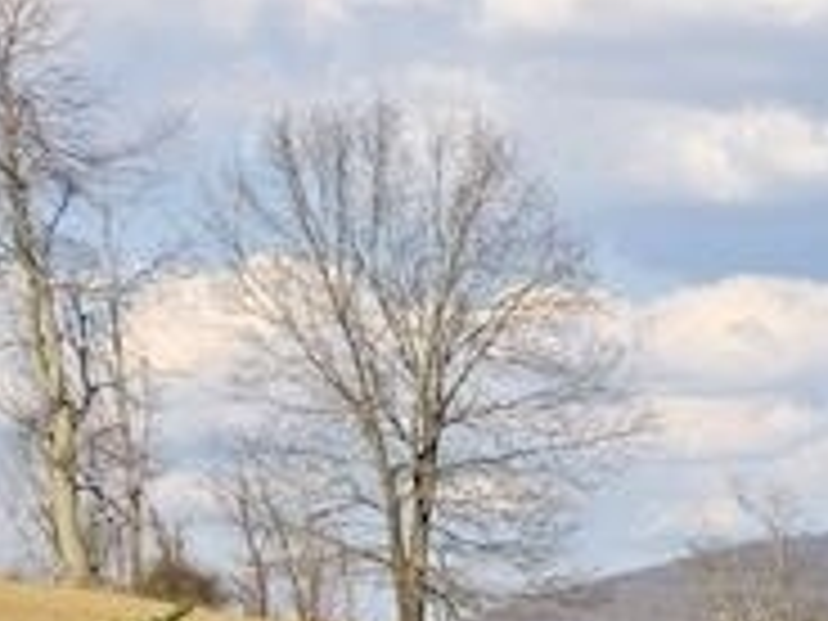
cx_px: 2106
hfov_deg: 11.9
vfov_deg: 10.8
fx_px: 3062
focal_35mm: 128
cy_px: 1143
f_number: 1.7
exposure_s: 1/3474
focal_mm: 6.3
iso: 80
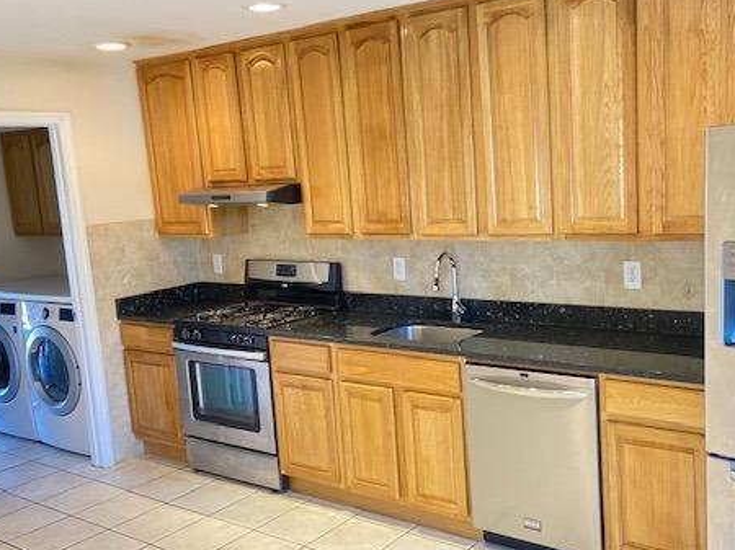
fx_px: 785
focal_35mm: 37
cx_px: 423
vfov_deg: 38.6
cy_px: 292
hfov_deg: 50.0
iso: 250
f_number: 1.8
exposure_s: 1/60
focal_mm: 4.25
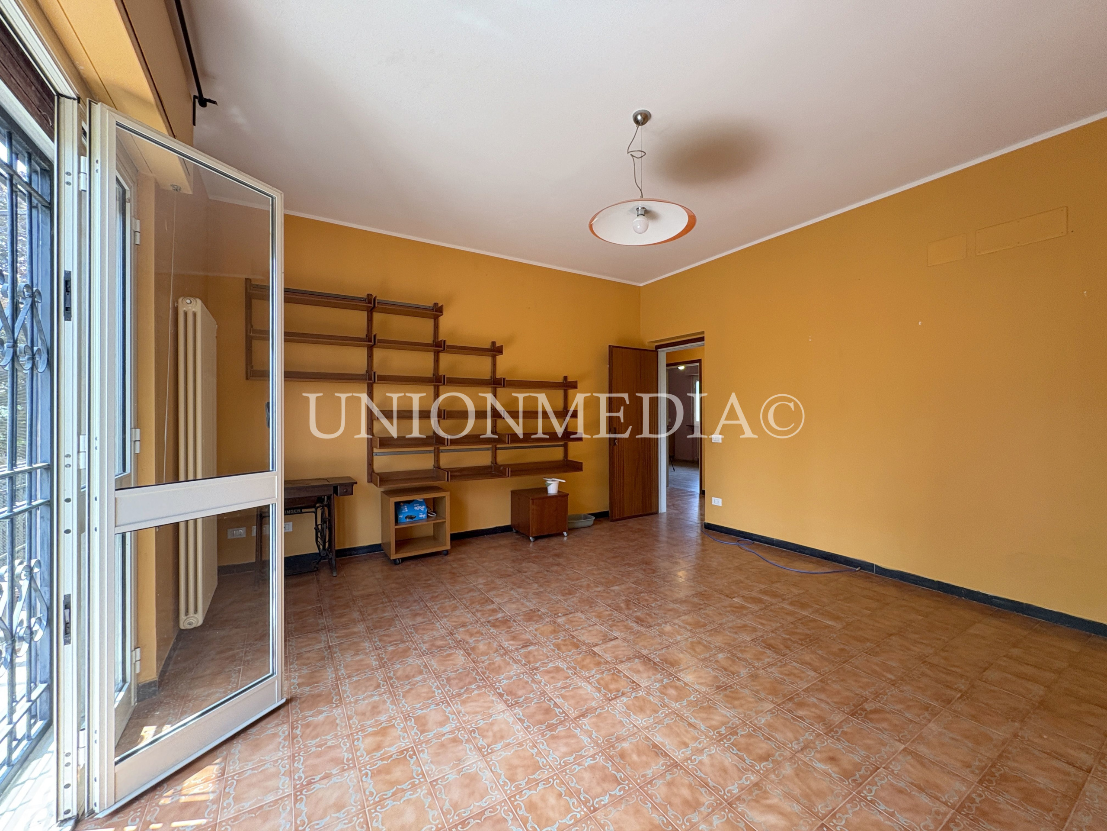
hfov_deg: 102.1
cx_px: 554
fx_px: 448
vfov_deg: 85.7
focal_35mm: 14
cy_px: 416
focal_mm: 2.22
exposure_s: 1/99
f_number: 2.2
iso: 200
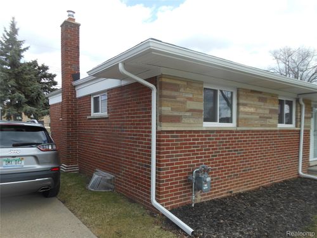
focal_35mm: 25
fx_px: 229
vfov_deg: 54.9
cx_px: 158
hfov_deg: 69.4
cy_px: 119
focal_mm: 4.5
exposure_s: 1/400
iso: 80
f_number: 3.2
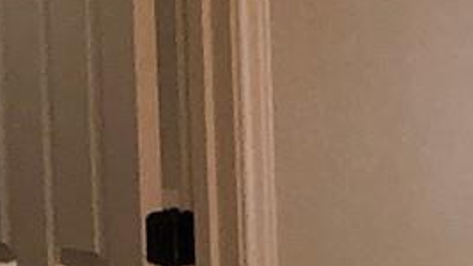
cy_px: -12
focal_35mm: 234
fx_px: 2934
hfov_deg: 7.6
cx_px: 1593
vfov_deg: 5.2
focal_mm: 3.99
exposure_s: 1/60
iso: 50
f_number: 1.8
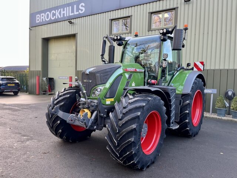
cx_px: 118
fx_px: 178
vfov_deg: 53.1
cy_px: 89
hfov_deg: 67.3
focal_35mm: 26
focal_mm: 5.1
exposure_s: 1/121
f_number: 1.6
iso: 40
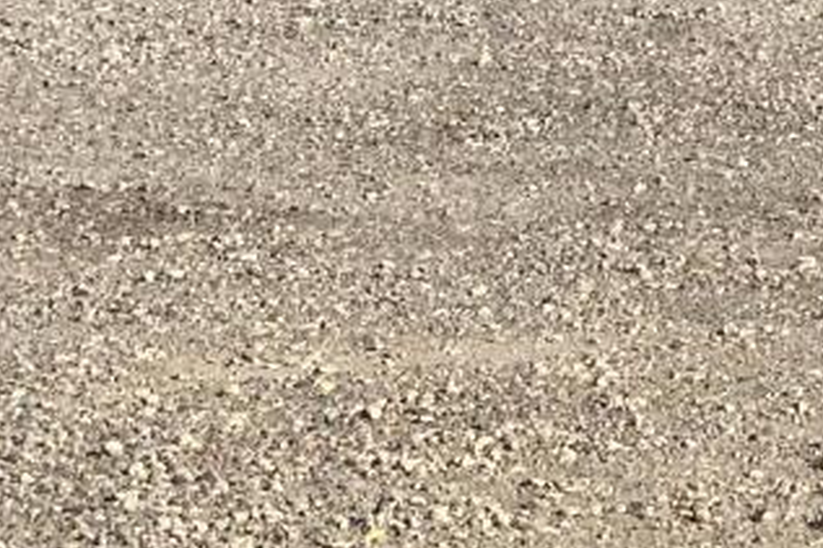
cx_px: 1797
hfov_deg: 7.6
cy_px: -139
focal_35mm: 256
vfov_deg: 5.3
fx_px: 5849
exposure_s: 1/1261
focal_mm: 6
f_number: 2.4
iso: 16
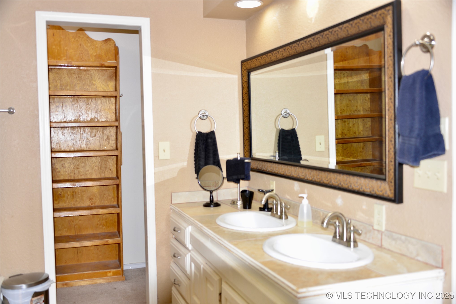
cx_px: 228
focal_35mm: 35
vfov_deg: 37.9
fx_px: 443
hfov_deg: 54.4
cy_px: 152
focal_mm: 35
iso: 320
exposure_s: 1/60
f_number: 3.8
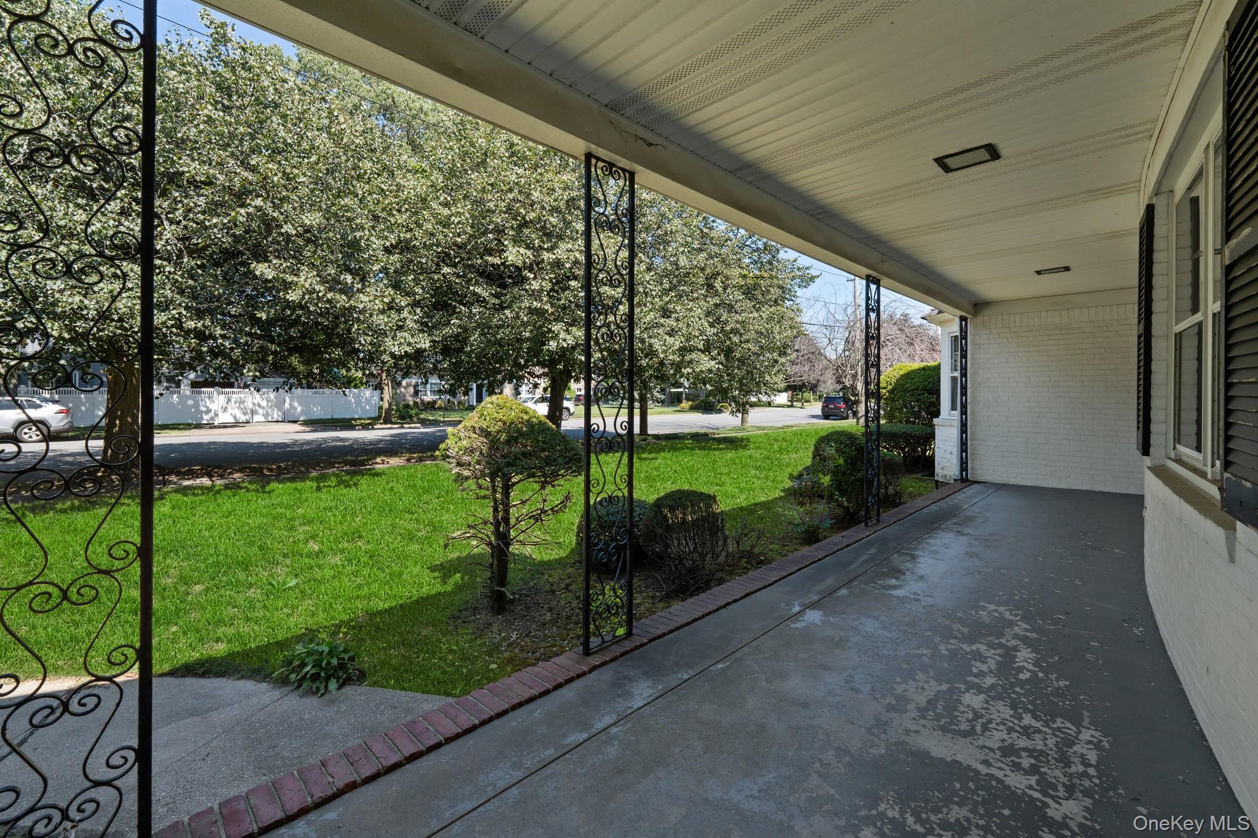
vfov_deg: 81.2
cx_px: 629
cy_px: 419
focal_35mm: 14
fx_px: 489
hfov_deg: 104.3
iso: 640
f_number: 10
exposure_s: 1/200
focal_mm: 14
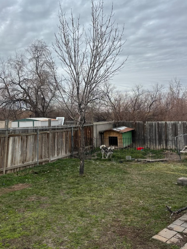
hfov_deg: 42.9
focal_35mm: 33
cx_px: 87
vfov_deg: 55.0
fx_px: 238
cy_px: 100
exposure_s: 1/1751
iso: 50
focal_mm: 5.96
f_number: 1.6
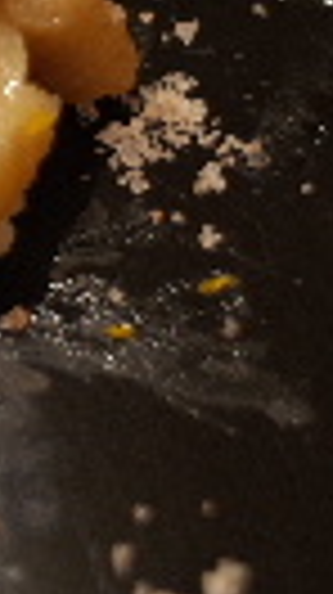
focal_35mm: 142
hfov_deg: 7.5
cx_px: -662
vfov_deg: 14.8
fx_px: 2235
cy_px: -27
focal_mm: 18.3
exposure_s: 1/40
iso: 800
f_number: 2.8
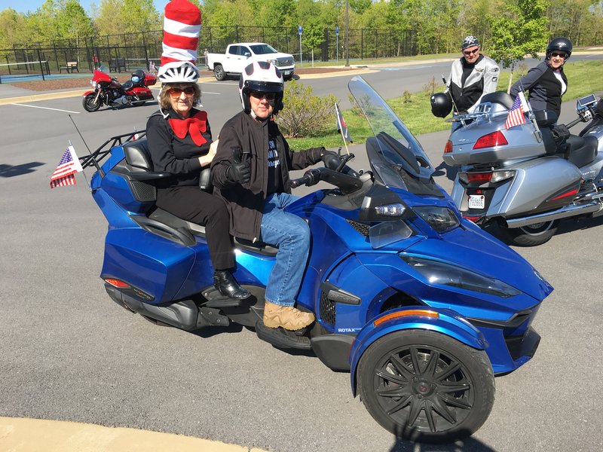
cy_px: 226
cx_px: 302
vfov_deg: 48.2
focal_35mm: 29
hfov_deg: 61.7
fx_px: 505
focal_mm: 4.15
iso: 25
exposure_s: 1/801
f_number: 2.2
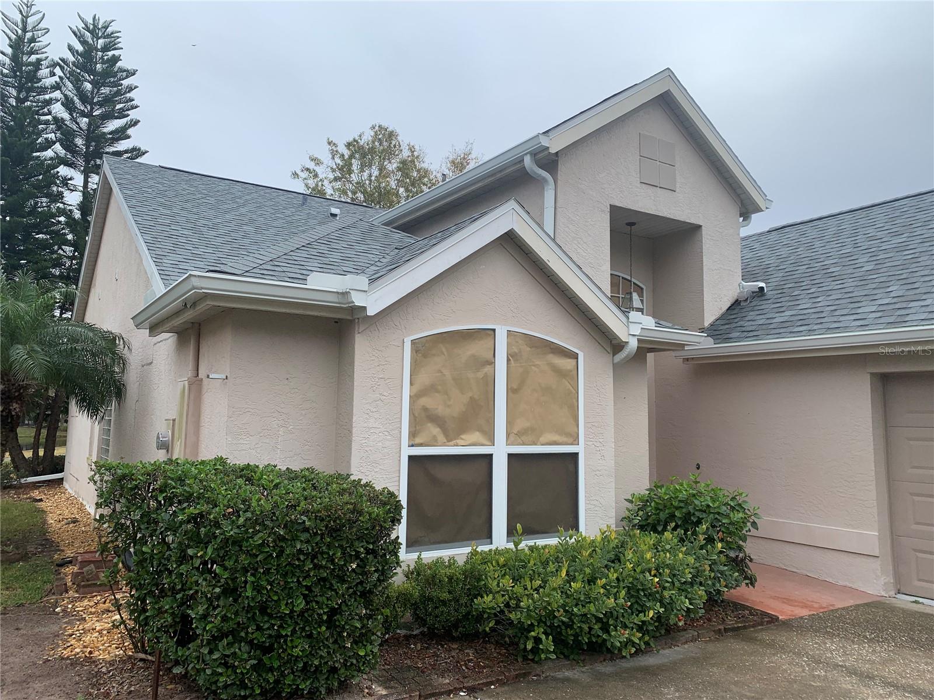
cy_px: 350
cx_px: 467
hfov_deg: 67.3
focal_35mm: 26
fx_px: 702
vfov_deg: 53.1
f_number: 1.8
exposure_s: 1/1447
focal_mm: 4.25
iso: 25
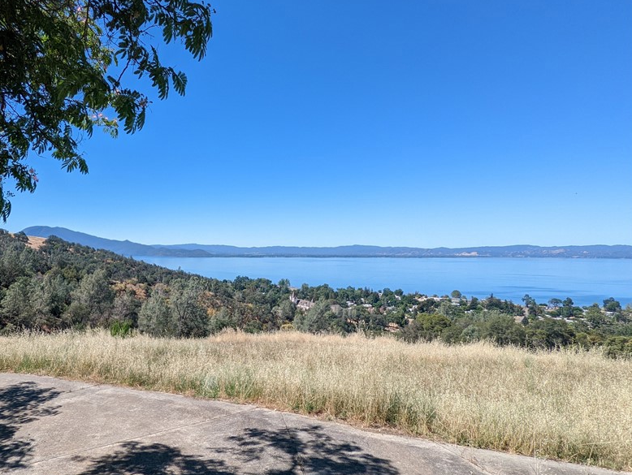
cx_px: 219
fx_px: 384
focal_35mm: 21
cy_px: 251
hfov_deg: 76.8
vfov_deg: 63.5
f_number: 2.2
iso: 51
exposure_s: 1/1290
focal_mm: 2.35
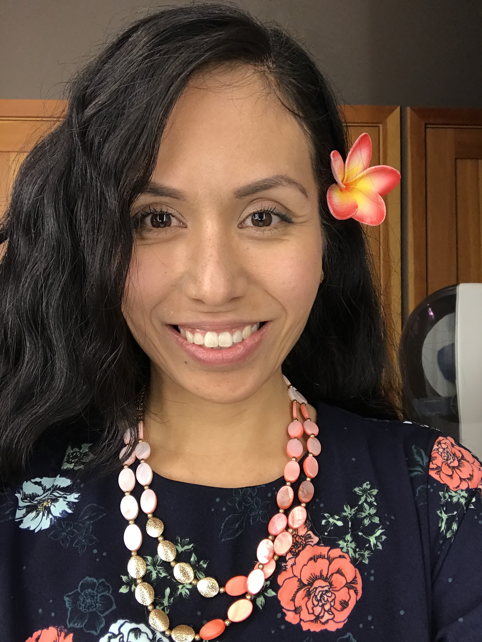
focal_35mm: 32
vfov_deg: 56.8
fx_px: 593
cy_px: 321
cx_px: 241
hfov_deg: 44.2
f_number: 2.2
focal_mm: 2.87
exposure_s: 1/30
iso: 64
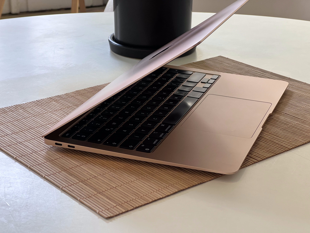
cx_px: 155
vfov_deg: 19.1
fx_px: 690
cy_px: 116
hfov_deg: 25.3
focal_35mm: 77
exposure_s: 1/99
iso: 160
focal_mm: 9
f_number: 2.8
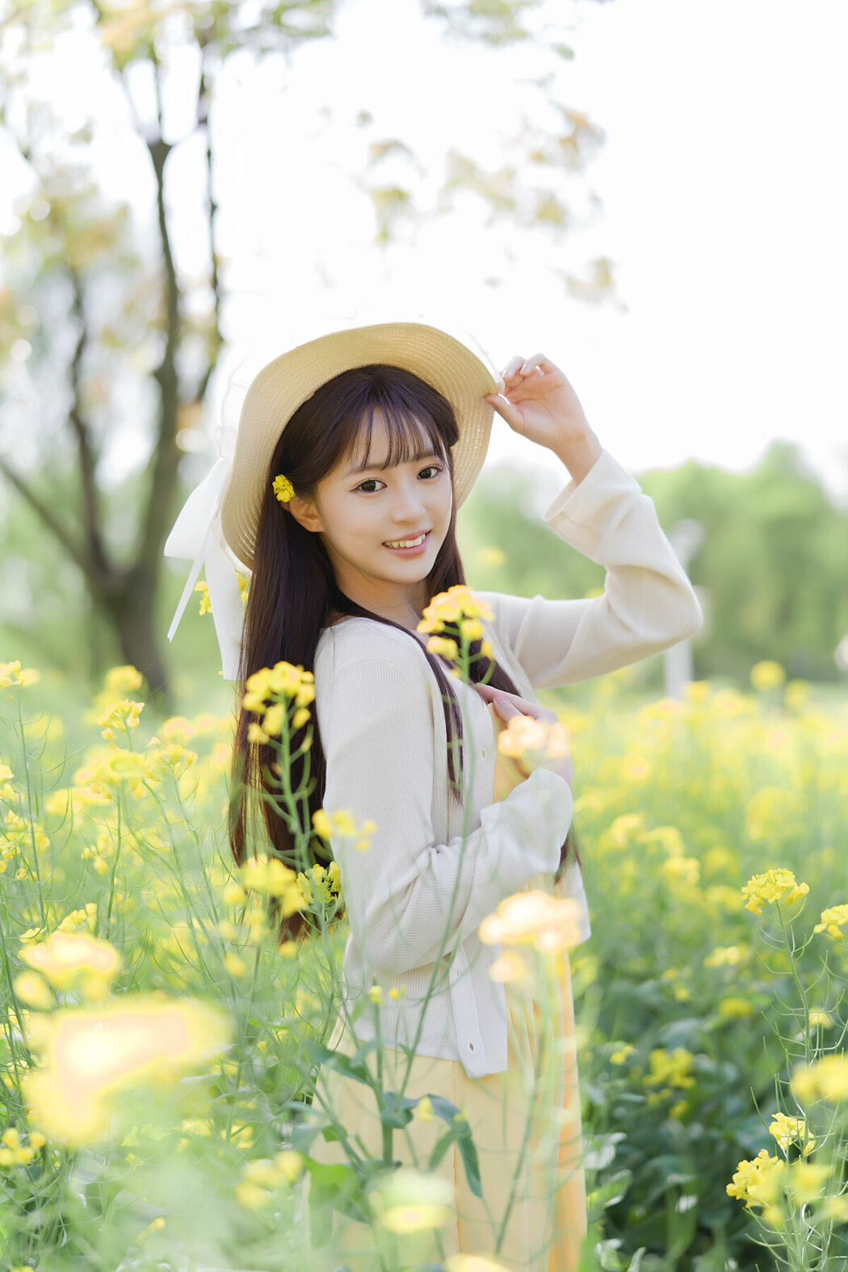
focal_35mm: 50
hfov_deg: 27.0
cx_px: 424
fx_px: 1767
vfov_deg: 39.6
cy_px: 636
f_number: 1.6
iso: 80
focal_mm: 50
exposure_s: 1/640
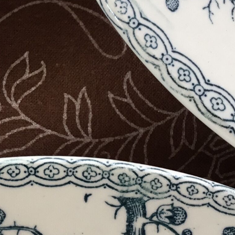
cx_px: -38
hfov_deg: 14.5
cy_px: 87
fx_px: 899
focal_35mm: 117
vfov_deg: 14.9
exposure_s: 1/50
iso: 25
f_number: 2.4
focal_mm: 3.3
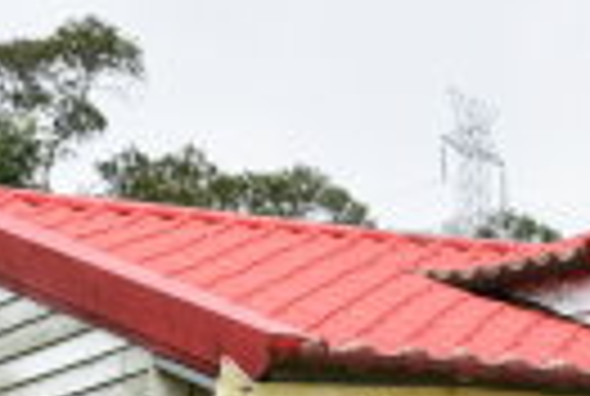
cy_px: 756
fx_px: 4319
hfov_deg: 7.8
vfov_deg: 5.2
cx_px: 613
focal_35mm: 263
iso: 100
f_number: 8
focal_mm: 45
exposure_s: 1/200
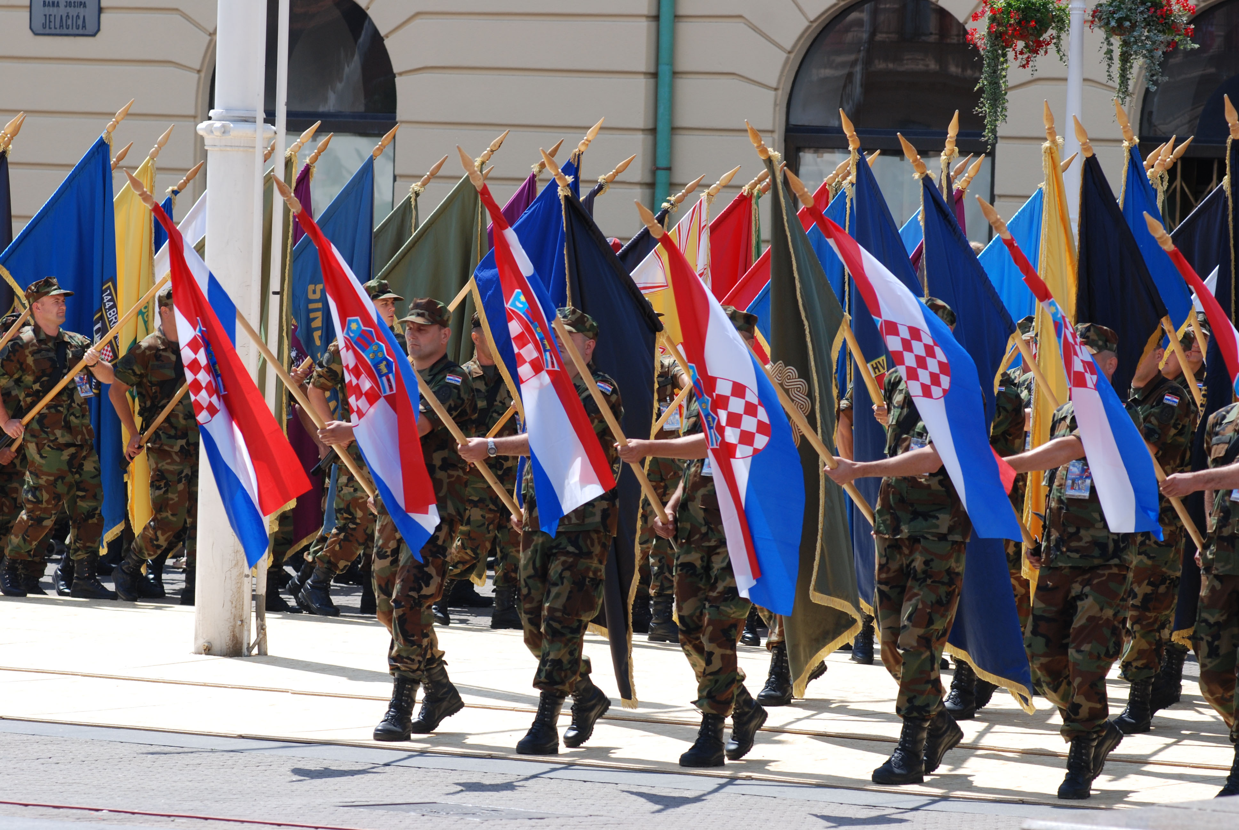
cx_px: 620
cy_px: 415
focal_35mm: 188
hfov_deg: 11.0
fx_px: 6461
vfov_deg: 7.3
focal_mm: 125
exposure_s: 1/500
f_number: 5.6
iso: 180
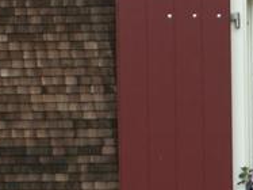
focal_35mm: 243
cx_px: 304
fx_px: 1775
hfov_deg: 8.1
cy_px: 138
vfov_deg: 6.1
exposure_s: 1/60
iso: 50
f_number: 4
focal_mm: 11.84
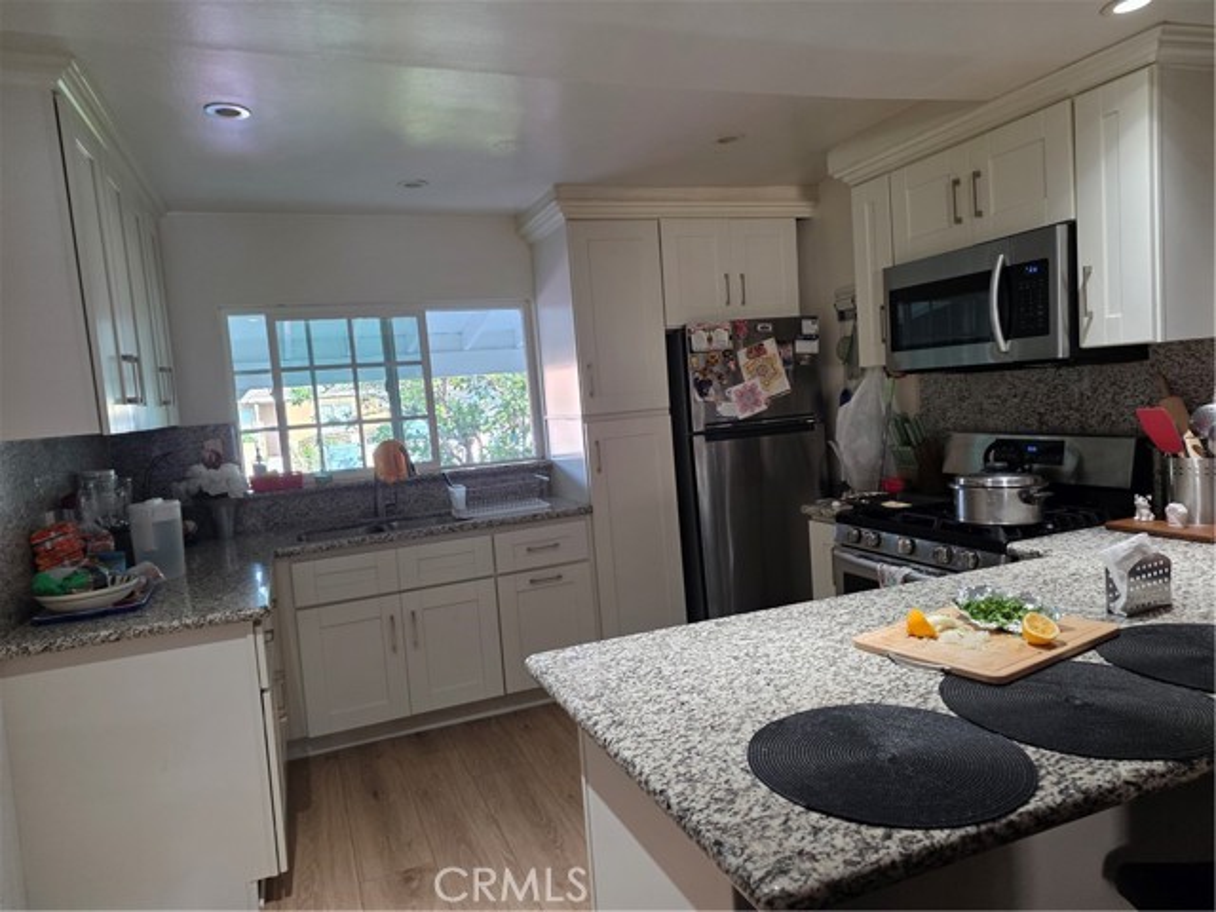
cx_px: 608
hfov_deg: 73.9
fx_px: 808
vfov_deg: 58.9
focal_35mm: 23
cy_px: 456
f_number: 1.7
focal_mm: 6.3
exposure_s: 1/120
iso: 320
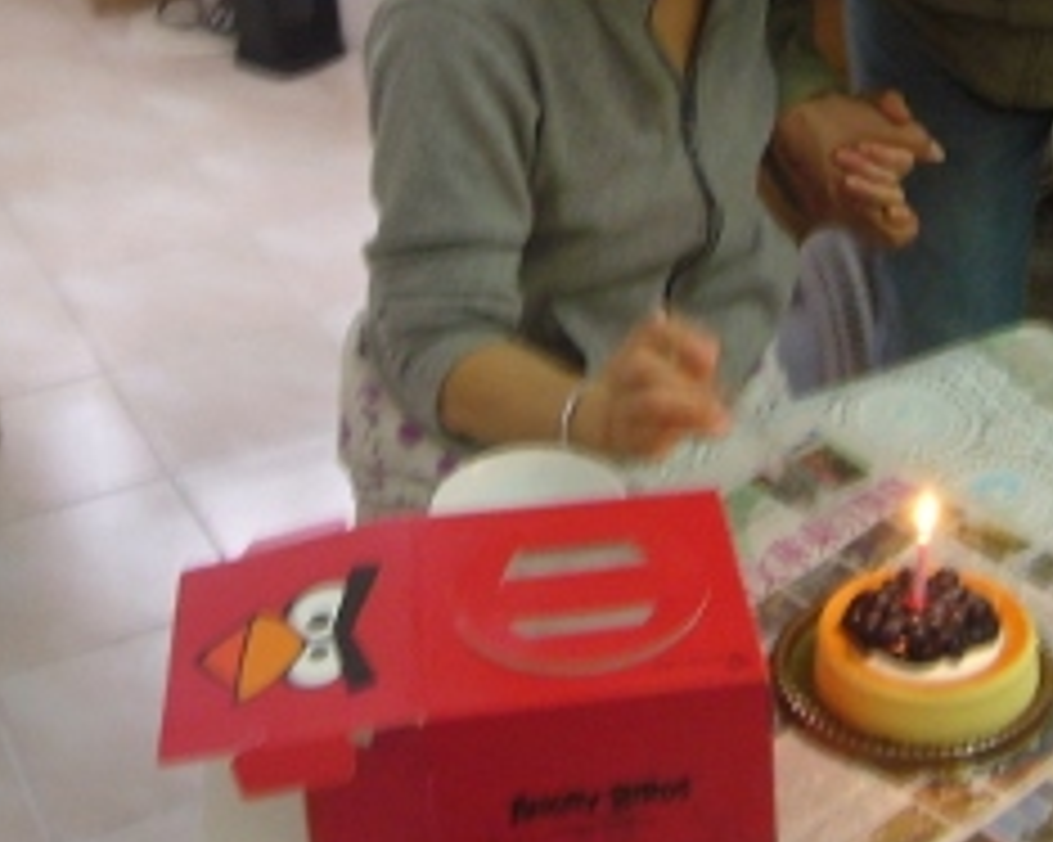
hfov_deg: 27.1
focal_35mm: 70
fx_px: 2181
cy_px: 86
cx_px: 621
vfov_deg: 21.4
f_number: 2.8
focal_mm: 5.8
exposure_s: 1/8
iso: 200
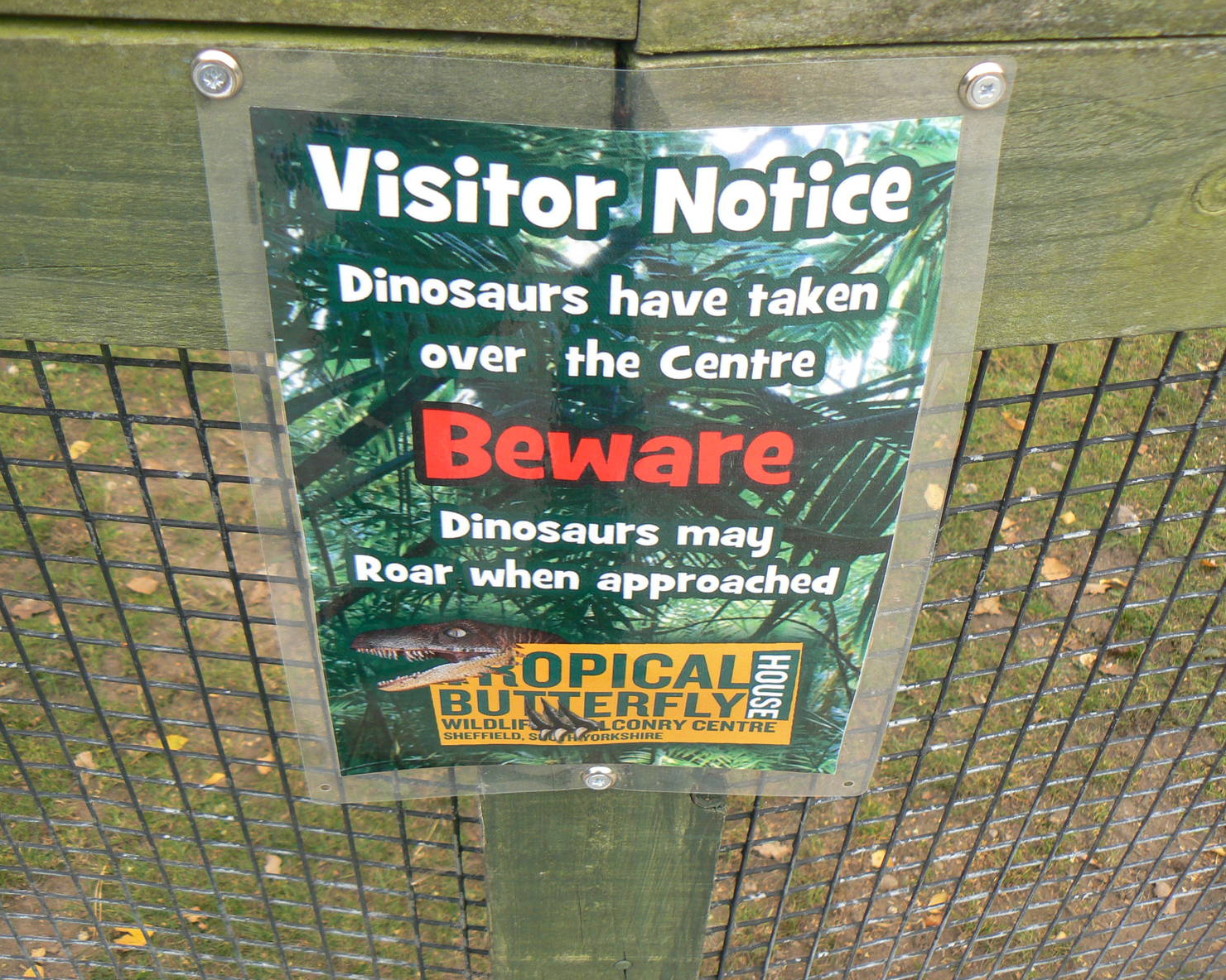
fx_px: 1379
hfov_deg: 47.9
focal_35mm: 38
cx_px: 635
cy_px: 496
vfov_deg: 39.2
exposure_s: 1/80
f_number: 4
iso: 80
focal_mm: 6
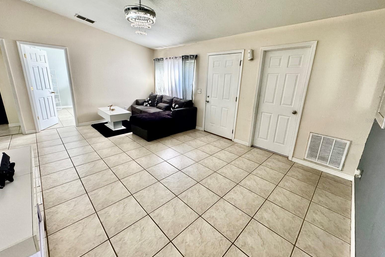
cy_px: 120
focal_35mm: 15
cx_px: 191
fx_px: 160
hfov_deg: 100.4
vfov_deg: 77.2
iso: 320
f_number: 2.2
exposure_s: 1/120
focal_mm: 2.22
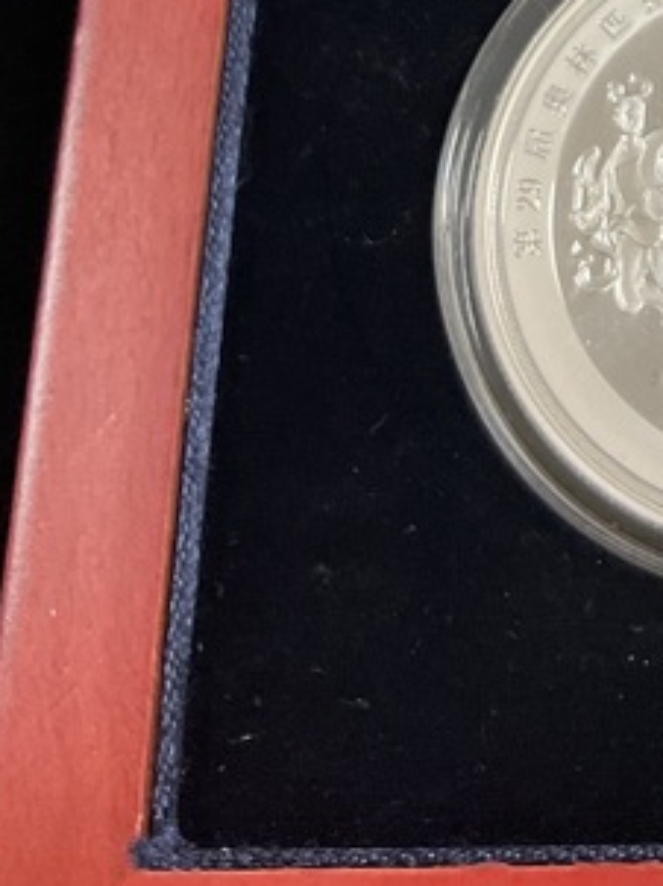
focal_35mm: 82
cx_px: 807
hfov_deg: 17.1
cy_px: -339
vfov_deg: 21.1
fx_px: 2097
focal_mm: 3
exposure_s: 1/50
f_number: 1.8
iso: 50
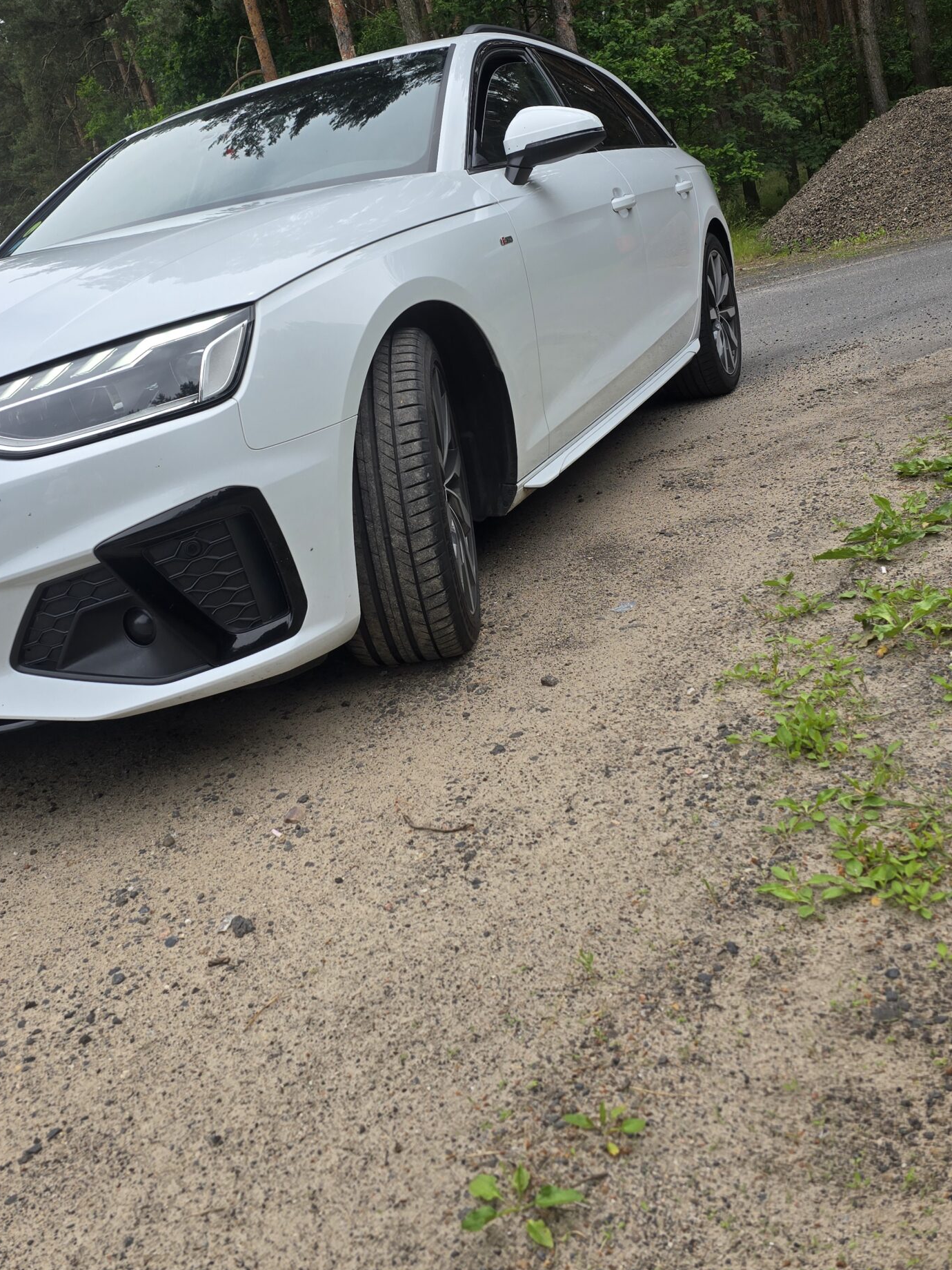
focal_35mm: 32
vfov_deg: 56.1
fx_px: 1173
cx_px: 389
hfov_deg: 44.0
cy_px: 469
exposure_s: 1/355
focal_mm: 6.3
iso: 12
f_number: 1.7
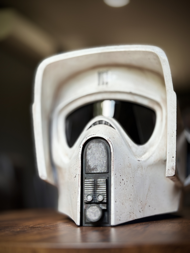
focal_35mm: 48
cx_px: 95
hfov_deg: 30.3
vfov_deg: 39.7
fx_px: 351
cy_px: 126
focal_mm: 6.86
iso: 125
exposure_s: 1/120
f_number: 1.78
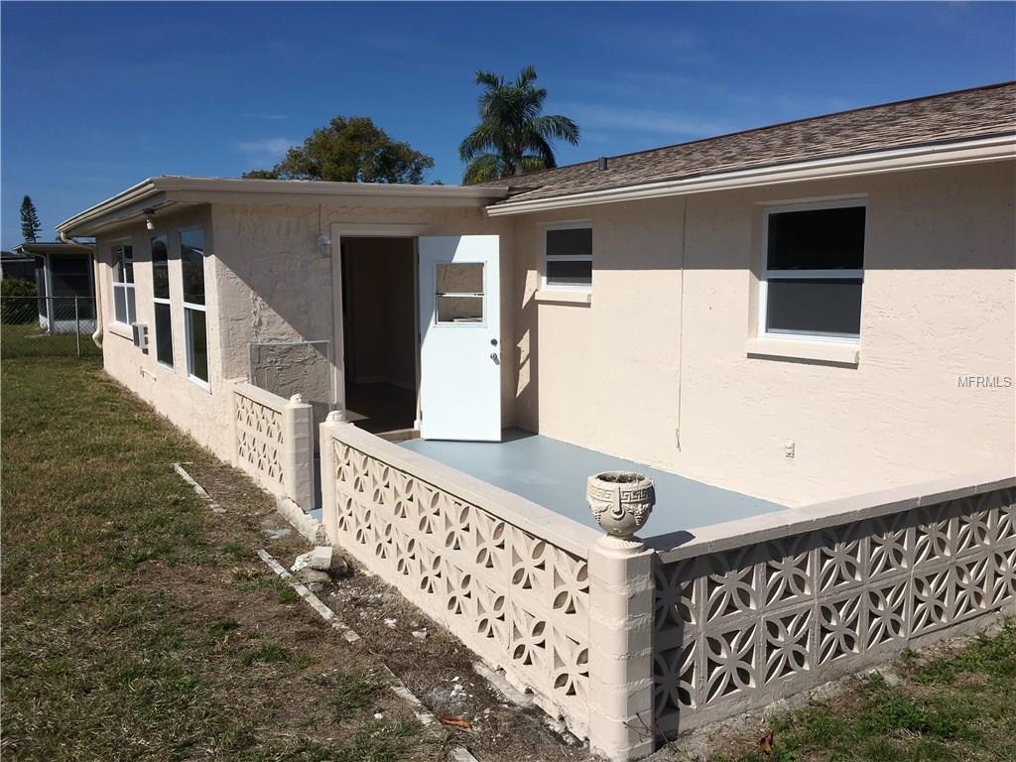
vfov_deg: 48.2
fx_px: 851
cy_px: 381
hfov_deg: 61.7
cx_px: 508
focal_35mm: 29
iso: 25
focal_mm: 4.15
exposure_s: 1/5128
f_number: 2.2
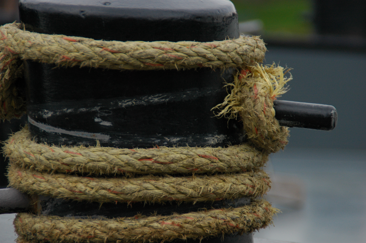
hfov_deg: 6.9
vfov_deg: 4.6
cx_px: 183
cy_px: 122
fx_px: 3047
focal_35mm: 300
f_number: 6.3
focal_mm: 200
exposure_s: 1/60
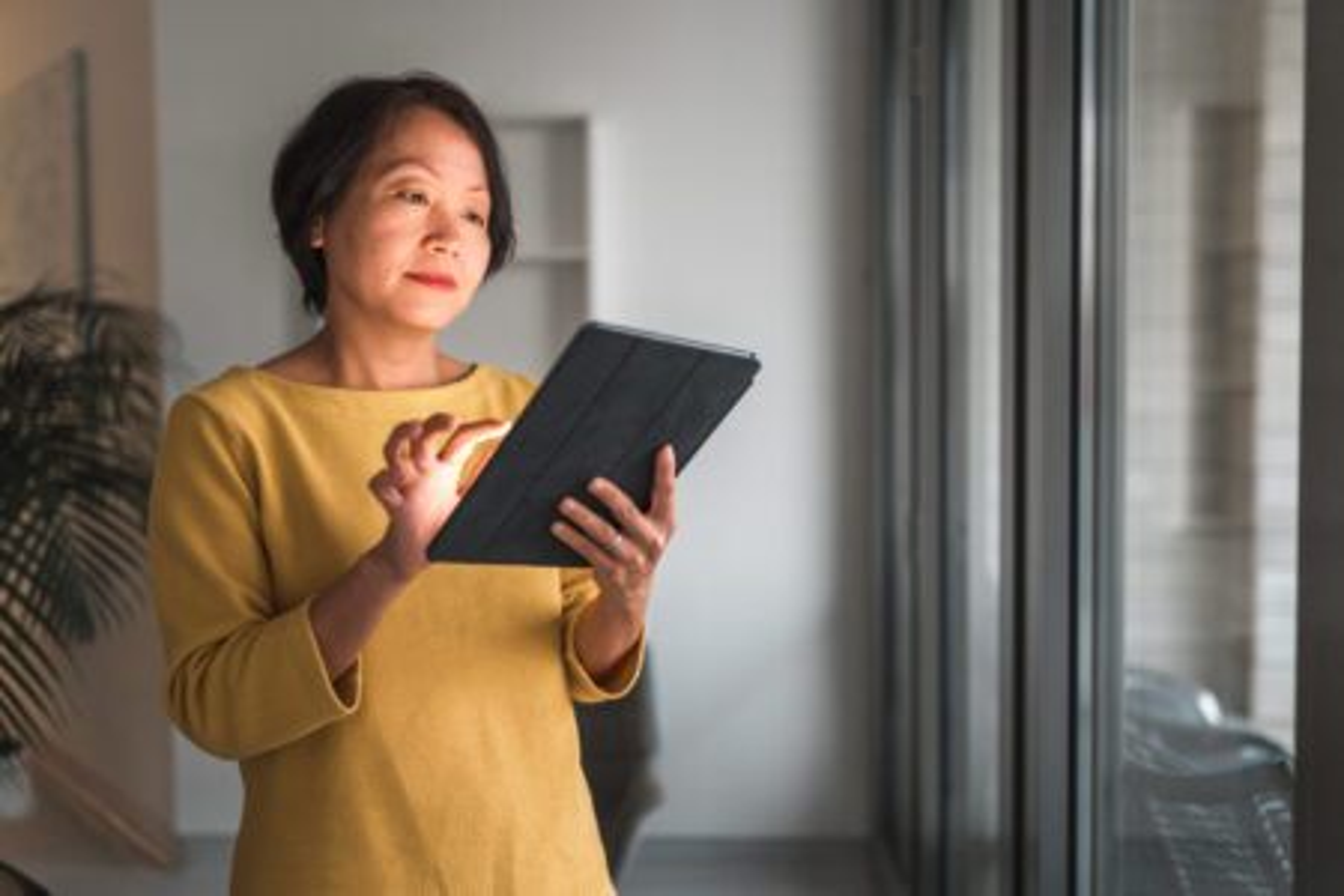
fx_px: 1307
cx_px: 672
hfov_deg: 54.4
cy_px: 448
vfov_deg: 37.9
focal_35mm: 35
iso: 500
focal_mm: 35
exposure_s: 1/125
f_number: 1.4
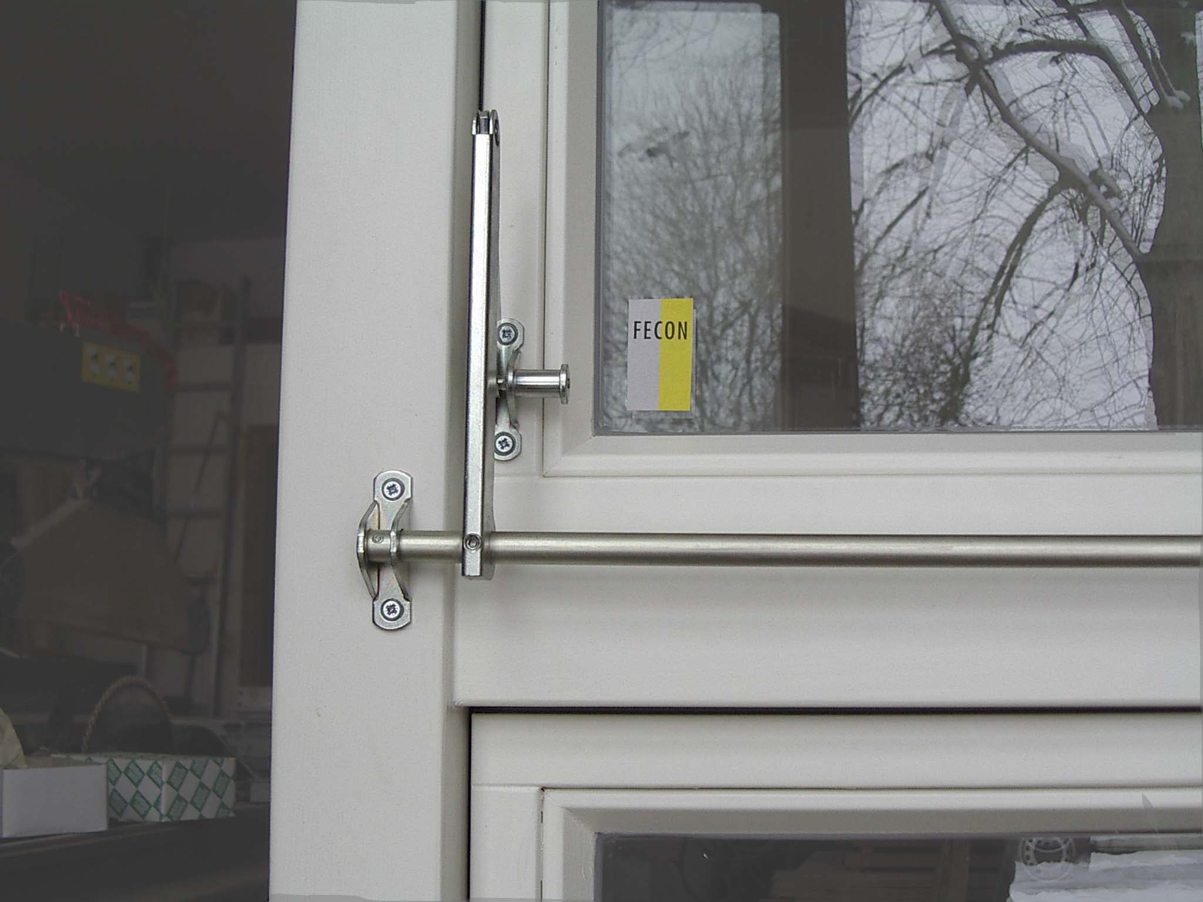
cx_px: 602
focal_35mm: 52
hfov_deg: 36.8
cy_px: 451
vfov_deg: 28.0
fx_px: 1807
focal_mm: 7.8
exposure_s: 1/80
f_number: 3
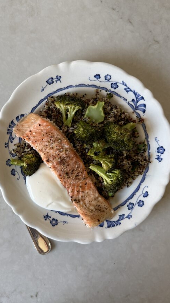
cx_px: 65
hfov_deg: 42.6
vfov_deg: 69.9
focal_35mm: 27
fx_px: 217
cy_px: 154
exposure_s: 1/121
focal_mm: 6.76
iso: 160
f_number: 1.78
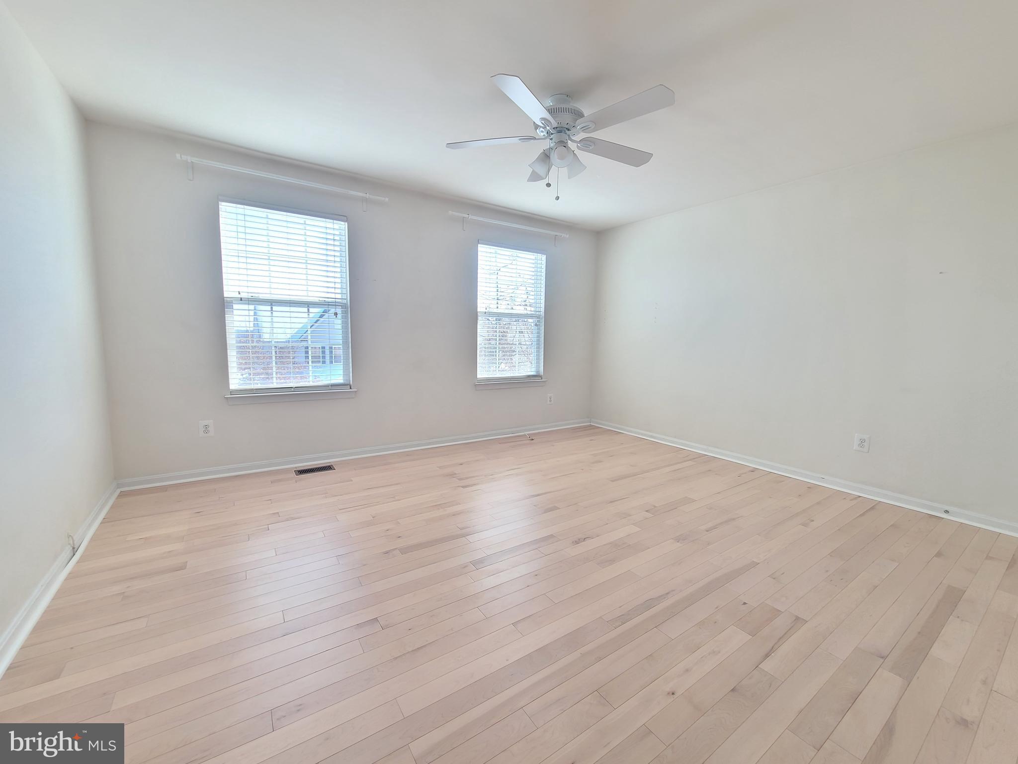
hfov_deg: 106.2
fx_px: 382
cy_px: 382
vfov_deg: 89.9
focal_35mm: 13
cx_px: 509
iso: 100
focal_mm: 2.2
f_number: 2.2
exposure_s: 1/100
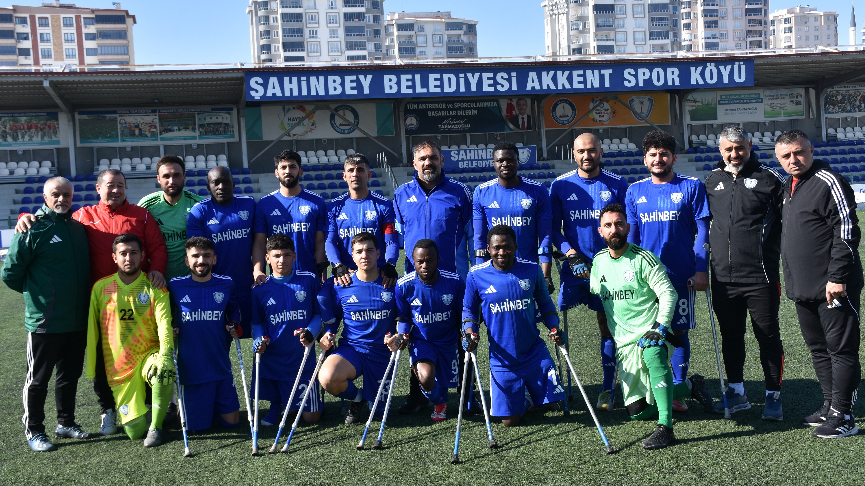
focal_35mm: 43
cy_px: 235
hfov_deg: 47.8
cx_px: 432
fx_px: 975
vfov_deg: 28.0
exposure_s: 1/500
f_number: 8
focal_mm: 27
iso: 280
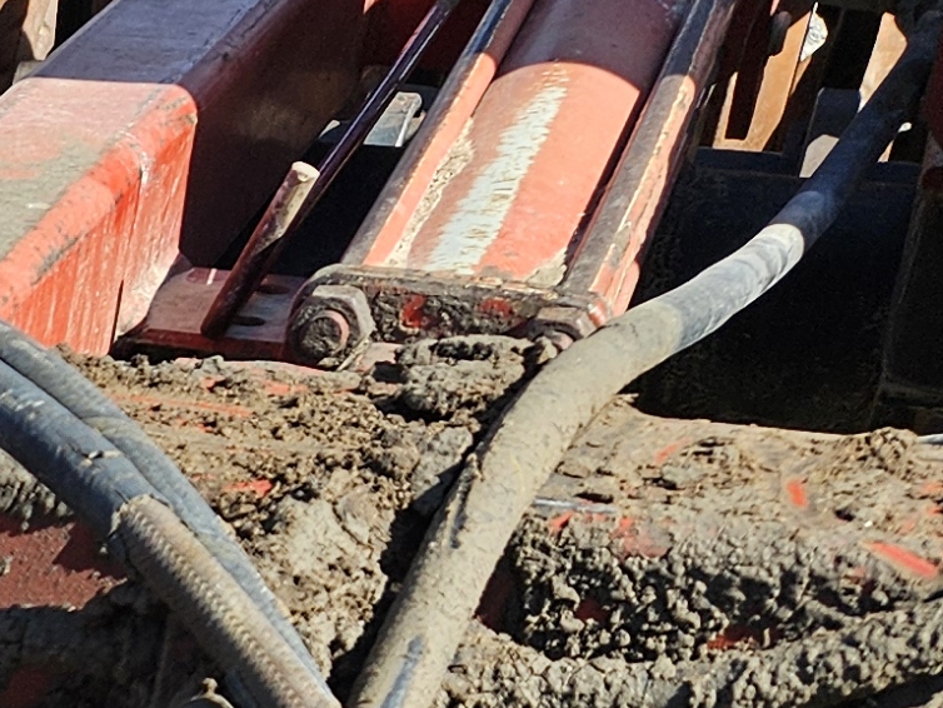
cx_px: -1003
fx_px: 3325
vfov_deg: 10.8
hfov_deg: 13.6
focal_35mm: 122
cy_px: 1545
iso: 25
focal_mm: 5.4
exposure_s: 1/742
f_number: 1.8
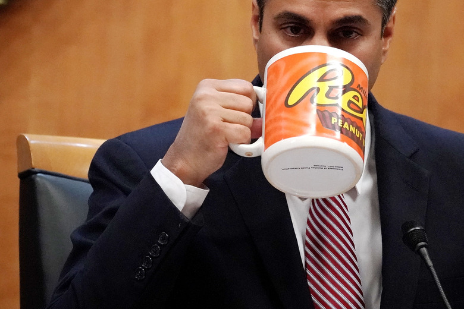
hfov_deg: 5.2
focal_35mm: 400
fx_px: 5155
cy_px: 154
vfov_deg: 3.4
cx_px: 232
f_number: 5.6
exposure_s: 1/640
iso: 12800
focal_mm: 400
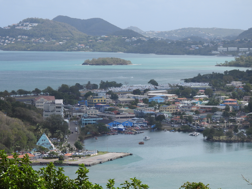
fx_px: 1092
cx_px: 126
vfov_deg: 9.9
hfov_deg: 13.2
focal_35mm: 150
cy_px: 94
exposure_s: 1/800
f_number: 4.5
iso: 100
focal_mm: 26.8
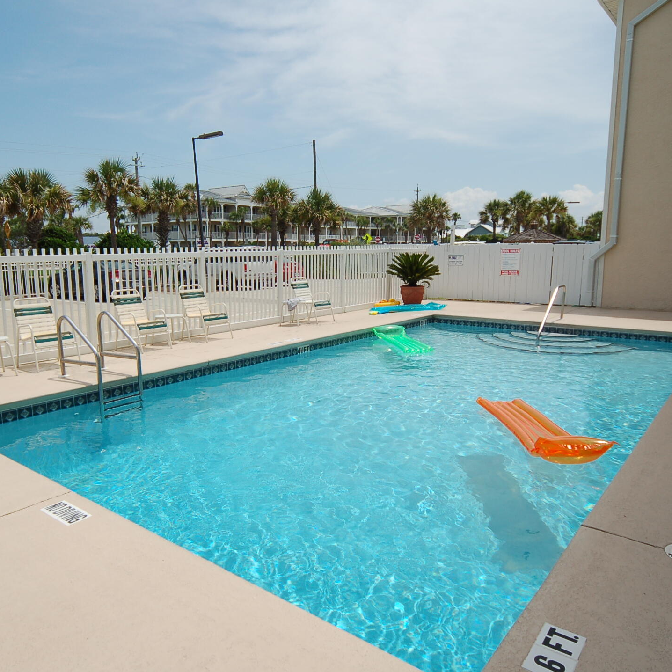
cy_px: 333
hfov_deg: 64.8
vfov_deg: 65.0
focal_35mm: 24
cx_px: 293
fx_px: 527
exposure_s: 1/400
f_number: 10
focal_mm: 12
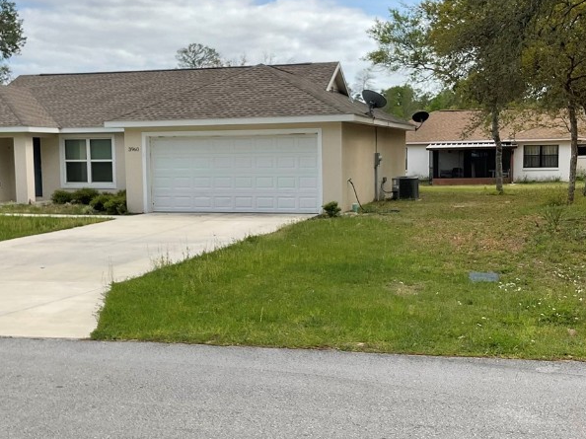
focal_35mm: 50
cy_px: 232
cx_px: 267
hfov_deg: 38.2
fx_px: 846
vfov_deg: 29.1
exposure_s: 1/944
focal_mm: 3
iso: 16
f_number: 1.8
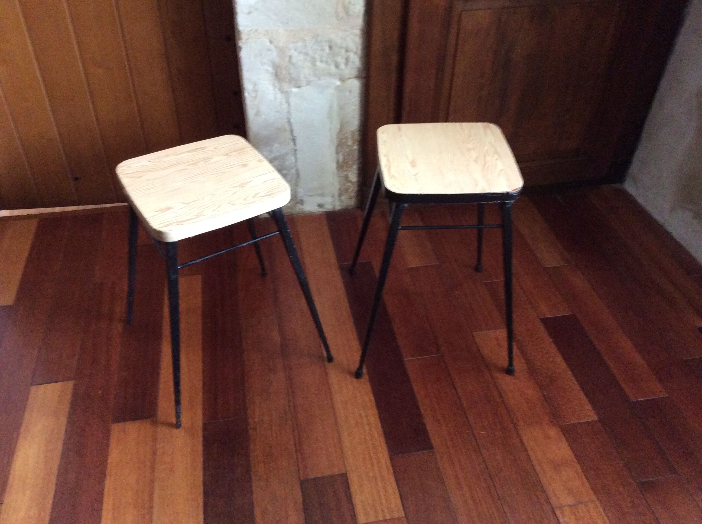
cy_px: 262
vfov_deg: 44.1
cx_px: 351
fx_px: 648
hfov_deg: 56.9
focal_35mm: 32
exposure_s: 1/17
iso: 320
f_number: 2.4
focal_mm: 3.3
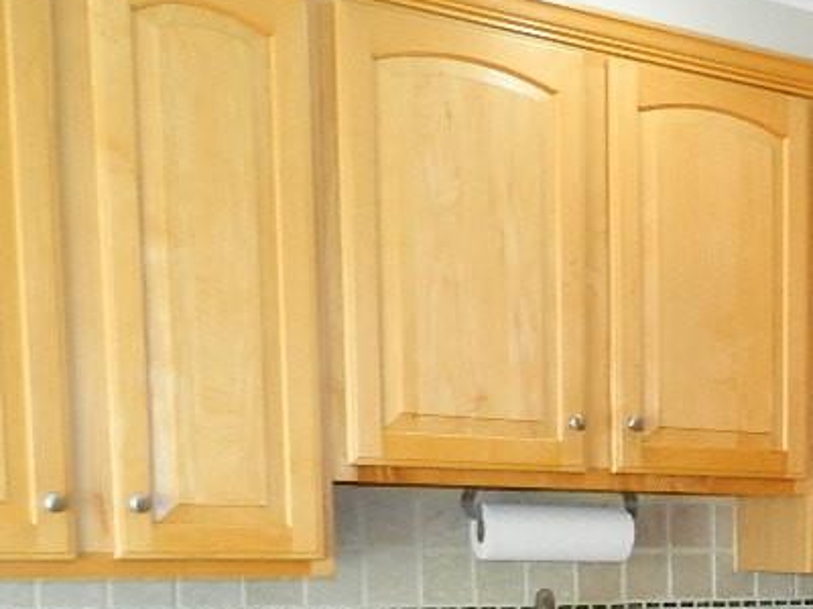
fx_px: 1503
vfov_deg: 21.4
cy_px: 719
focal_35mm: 64
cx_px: 959
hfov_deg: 27.0
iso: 125
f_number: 3.1
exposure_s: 1/30
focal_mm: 4.5
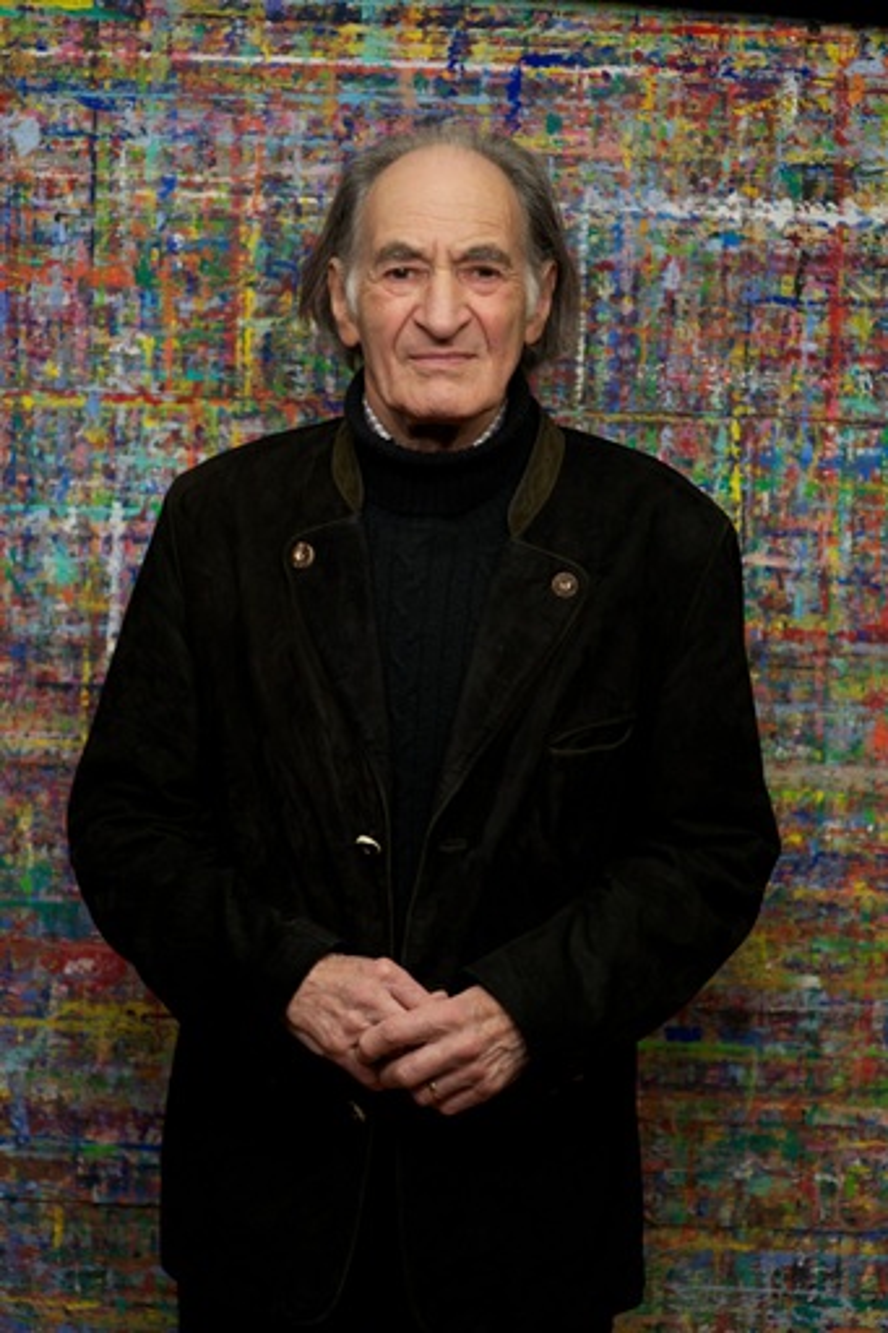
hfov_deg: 16.1
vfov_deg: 23.9
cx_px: 444
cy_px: 666
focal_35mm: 85
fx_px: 3147
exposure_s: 1/100
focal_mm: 85
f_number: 4
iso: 400
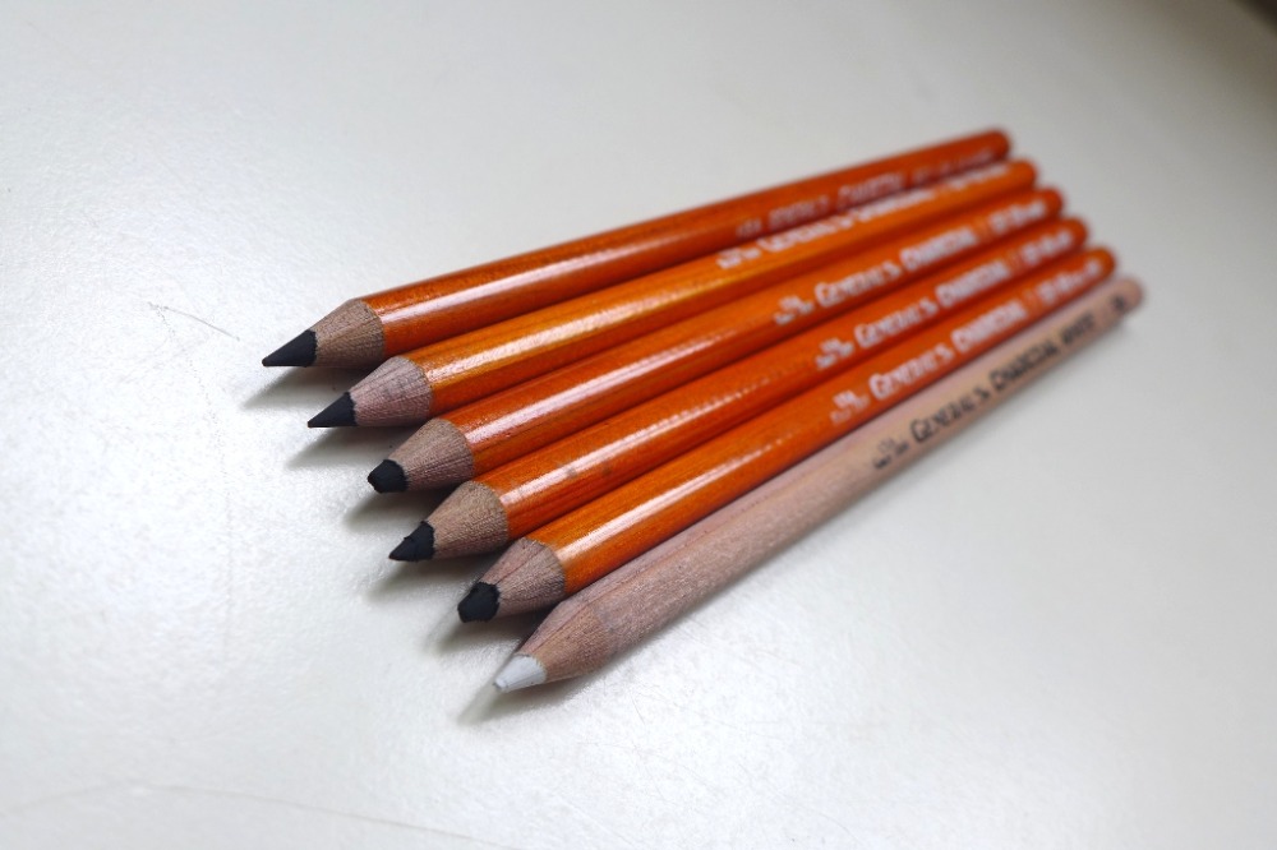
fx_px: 1312
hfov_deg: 51.9
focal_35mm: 37
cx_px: 638
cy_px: 425
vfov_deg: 35.9
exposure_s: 1/125
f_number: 2.8
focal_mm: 7.3
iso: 80
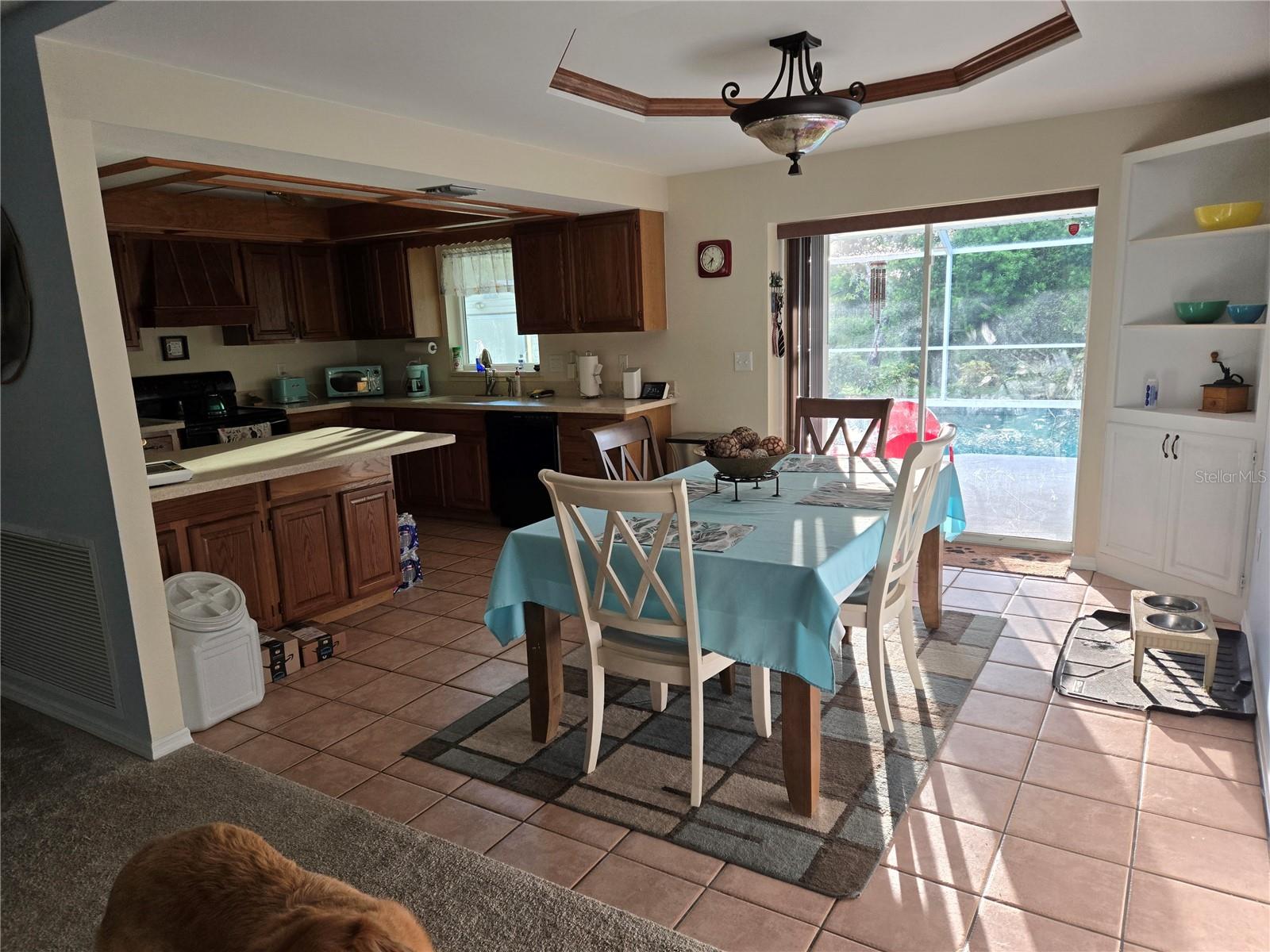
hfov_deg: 73.9
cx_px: 635
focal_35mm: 23
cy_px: 476
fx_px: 844
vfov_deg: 58.9
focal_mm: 5.4
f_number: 1.8
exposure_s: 1/180
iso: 100
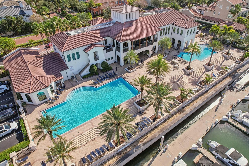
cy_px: 83
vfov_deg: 57.2
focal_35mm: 22
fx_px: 152
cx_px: 124
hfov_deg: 78.6
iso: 130
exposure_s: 1/2000
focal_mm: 8.4
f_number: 2.8
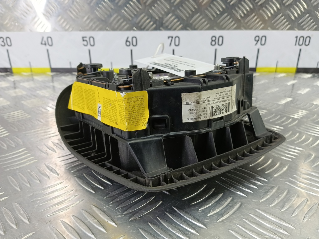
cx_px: 160
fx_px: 212
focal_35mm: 23
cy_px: 120
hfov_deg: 73.9
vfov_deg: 58.9
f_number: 1.6
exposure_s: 1/50
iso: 190
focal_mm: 4.11
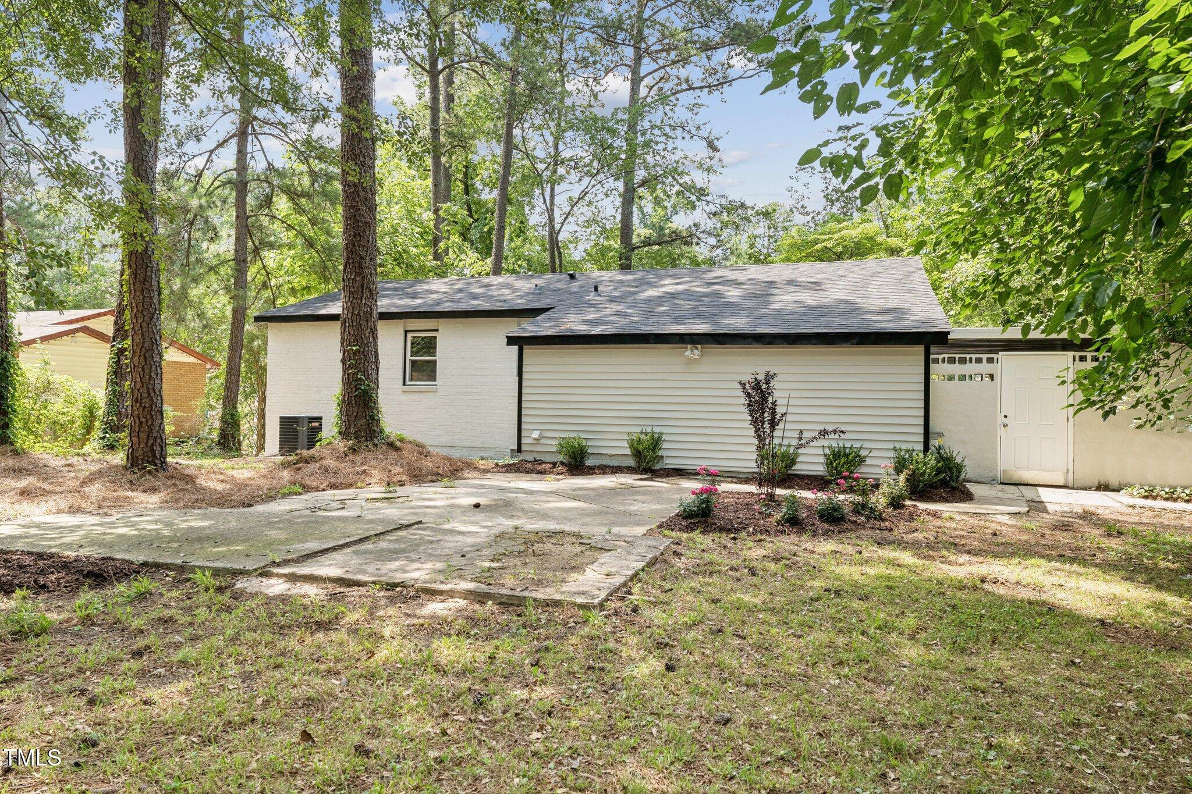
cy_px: 397
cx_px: 596
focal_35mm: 24
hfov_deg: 73.7
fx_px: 795
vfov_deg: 53.1
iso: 500
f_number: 7.1
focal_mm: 24
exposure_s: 1/400
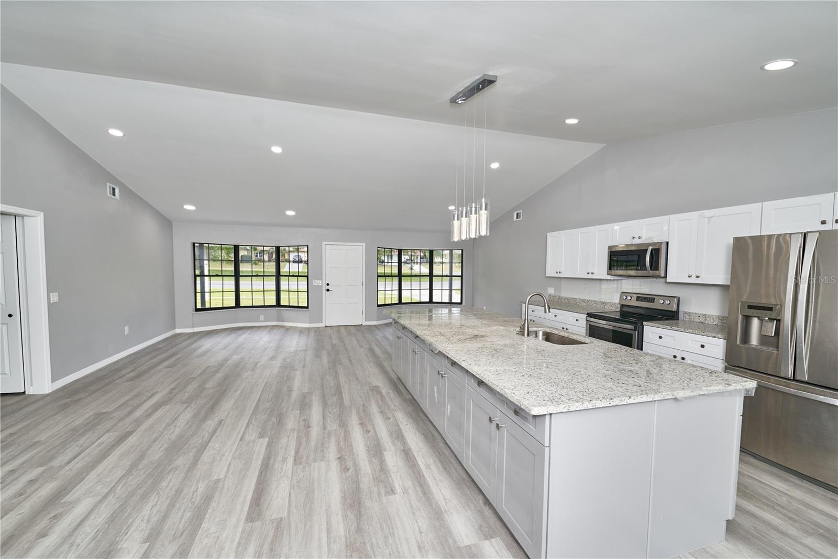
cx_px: 419
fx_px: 326
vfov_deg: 81.2
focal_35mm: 14
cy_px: 280
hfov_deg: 104.3
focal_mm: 14
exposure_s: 1/200
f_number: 5
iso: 400
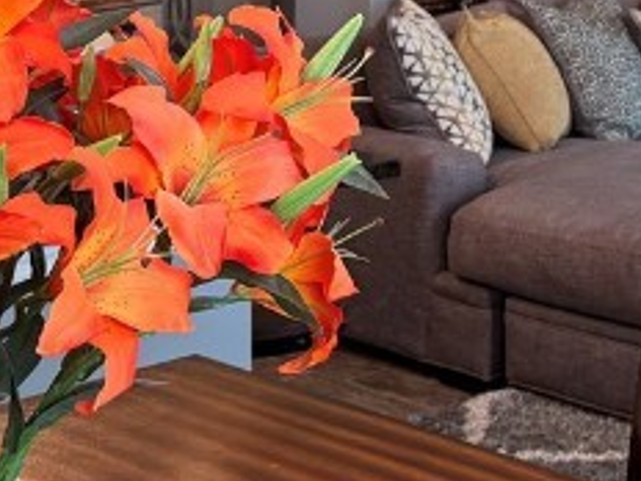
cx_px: 528
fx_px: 1963
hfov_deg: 18.4
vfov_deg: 13.5
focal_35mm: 106
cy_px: -127
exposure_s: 1/120
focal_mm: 6.76
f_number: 1.78
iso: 80
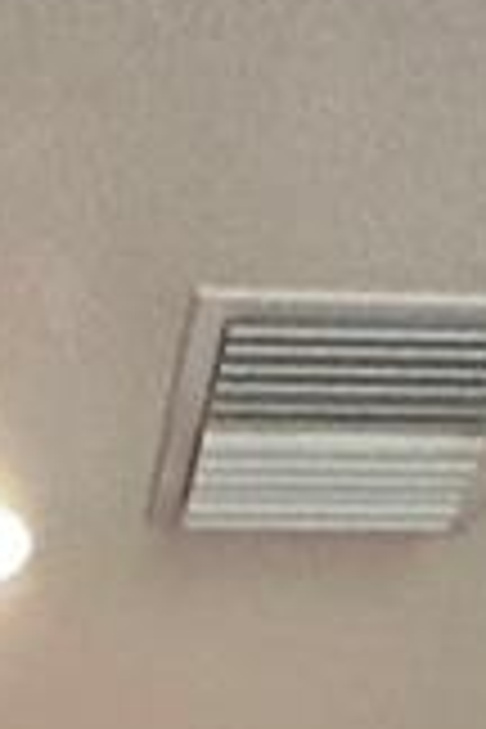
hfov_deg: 12.5
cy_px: 2560
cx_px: -18
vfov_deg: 9.6
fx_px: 2187
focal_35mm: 108
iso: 400
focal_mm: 2.22
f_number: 2.2
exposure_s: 1/60
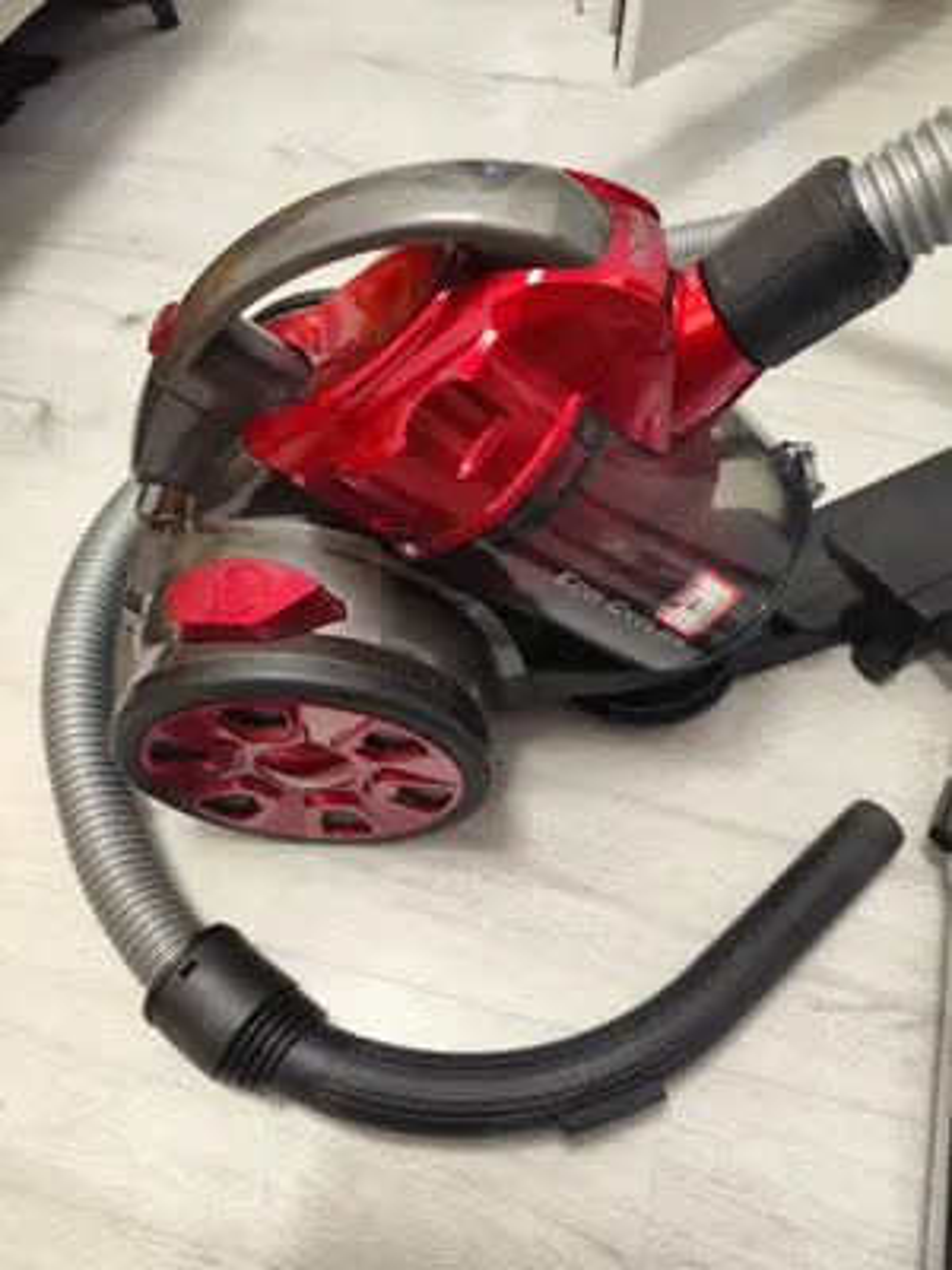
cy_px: 635
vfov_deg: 73.9
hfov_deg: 58.9
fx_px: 843
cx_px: 476
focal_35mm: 23
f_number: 1.65
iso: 640
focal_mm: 6.14
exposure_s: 1/50
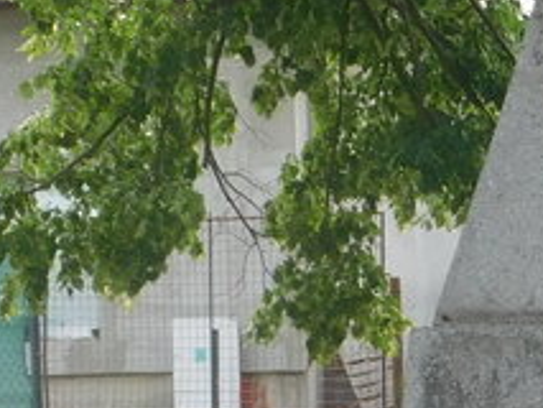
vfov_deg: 7.3
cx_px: 887
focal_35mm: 203
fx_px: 3186
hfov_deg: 9.4
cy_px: 423
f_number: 3.5
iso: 125
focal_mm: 6.3
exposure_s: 1/200
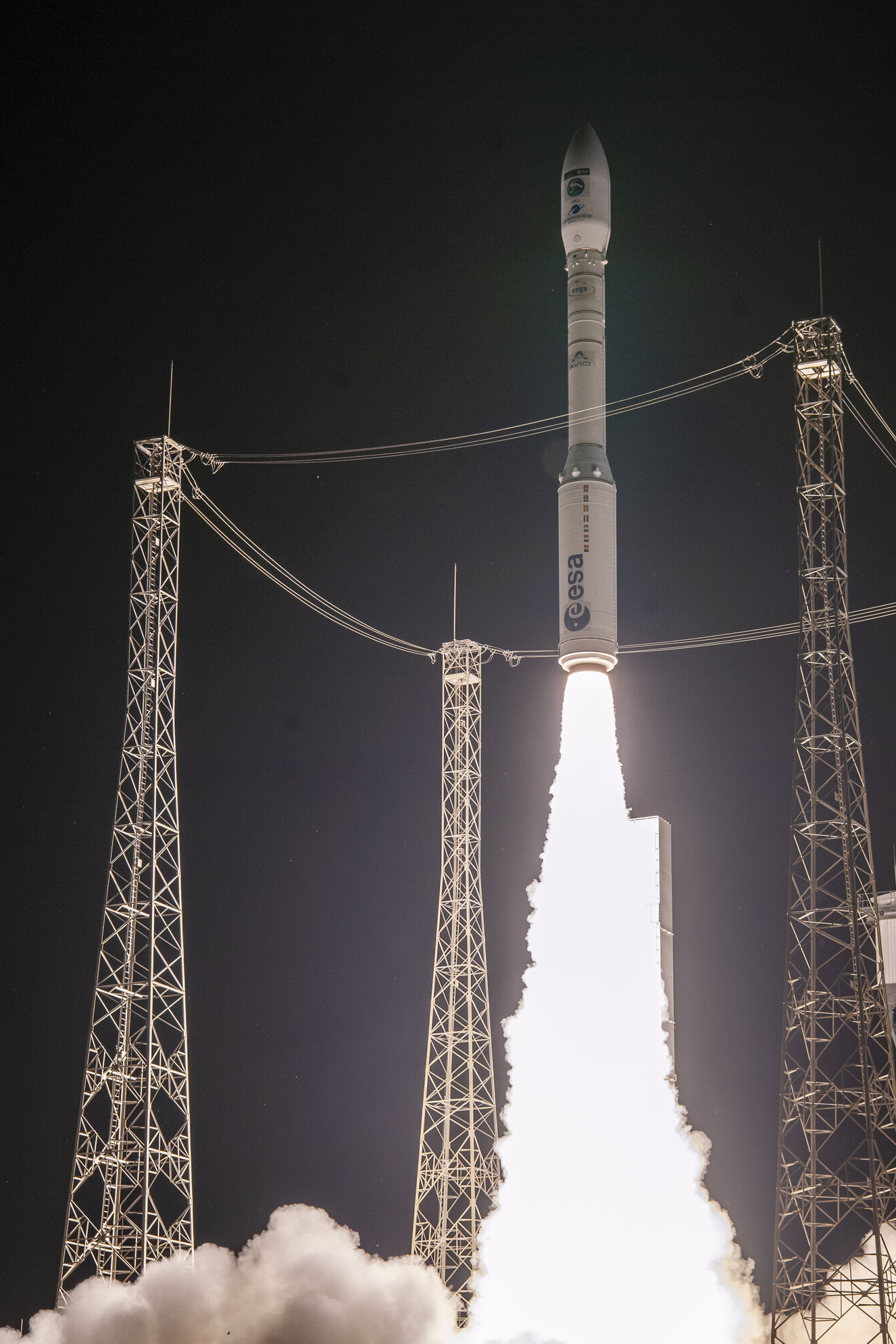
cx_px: 591
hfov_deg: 16.2
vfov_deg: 24.2
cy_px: 760
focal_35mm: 84
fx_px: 3136
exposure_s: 1/1000
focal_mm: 58
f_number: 8
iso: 200
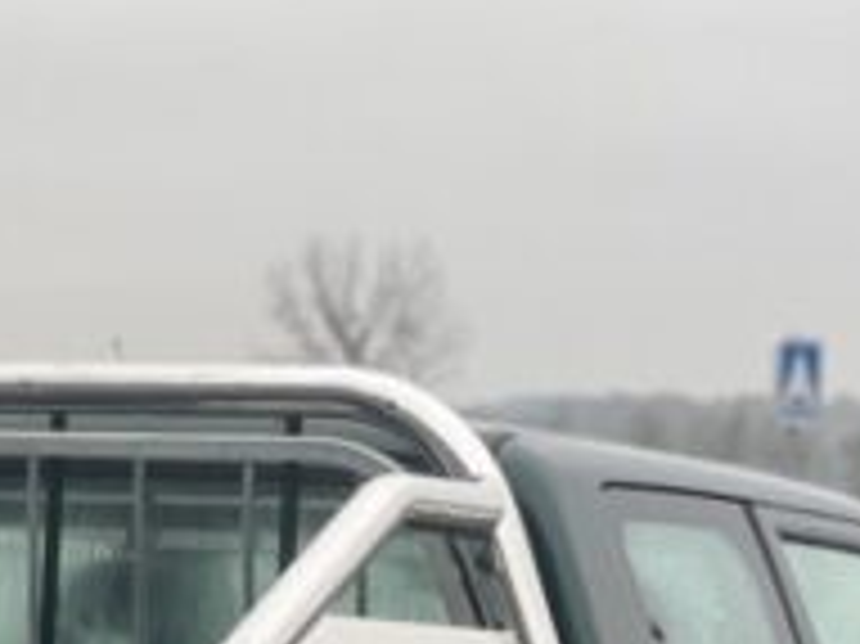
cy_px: 964
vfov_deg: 6.7
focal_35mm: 218
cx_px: -90
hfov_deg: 9.0
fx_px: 5413
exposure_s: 1/122
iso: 32
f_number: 2
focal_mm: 6
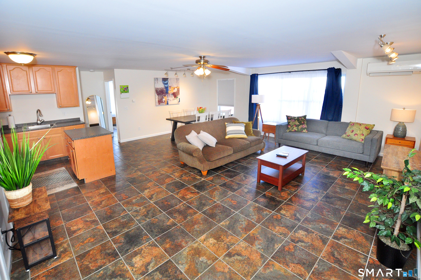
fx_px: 175
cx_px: 210
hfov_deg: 100.5
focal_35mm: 15
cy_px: 140
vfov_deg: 77.2
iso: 1000
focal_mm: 10
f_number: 5.6
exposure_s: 1/125
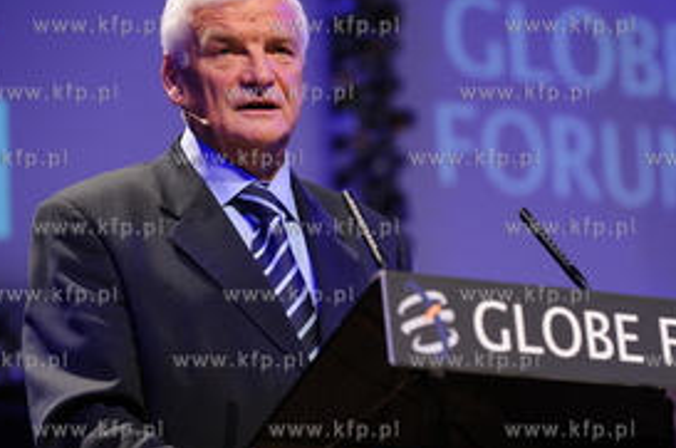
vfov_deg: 7.8
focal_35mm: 176
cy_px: 260
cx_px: 421
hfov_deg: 11.7
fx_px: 3299
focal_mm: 120
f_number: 4
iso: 800
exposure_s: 1/80
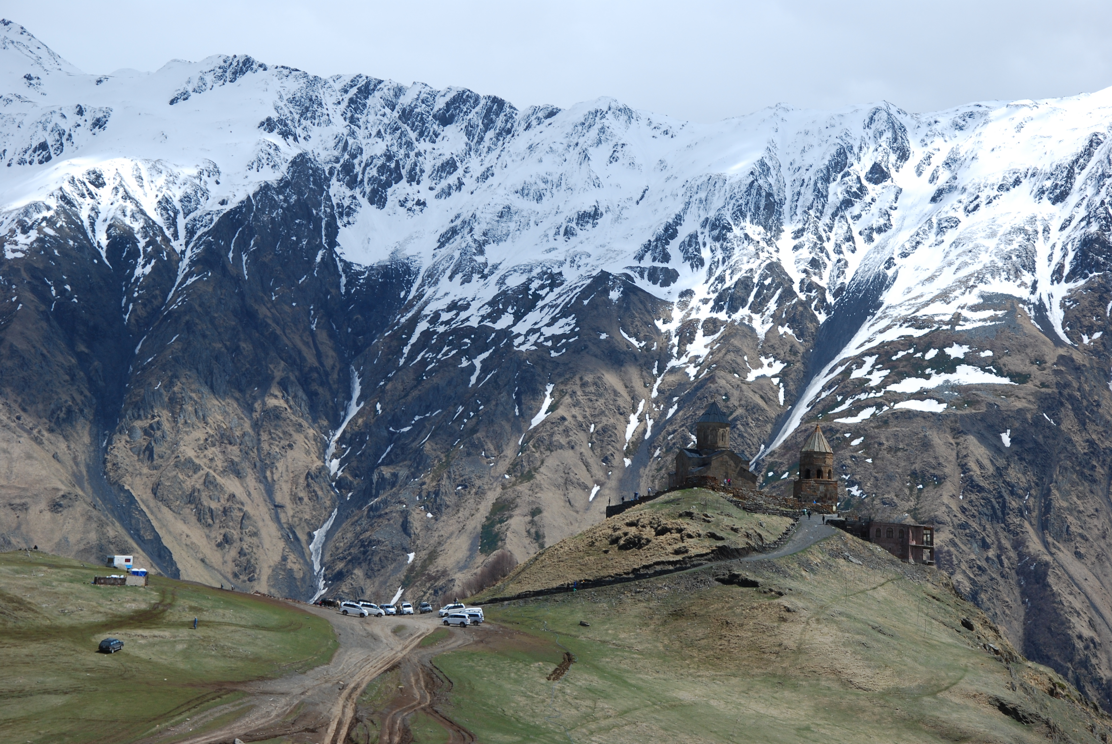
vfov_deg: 13.1
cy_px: 372
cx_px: 556
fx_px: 3247
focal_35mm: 105
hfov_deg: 19.4
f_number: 9
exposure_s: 1/160
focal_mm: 70
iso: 200
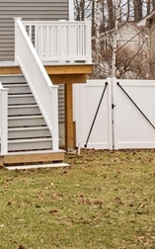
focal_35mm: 116
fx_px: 786
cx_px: -1
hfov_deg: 11.2
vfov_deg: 17.2
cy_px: -47
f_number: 8
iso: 100
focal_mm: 28
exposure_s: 1/200
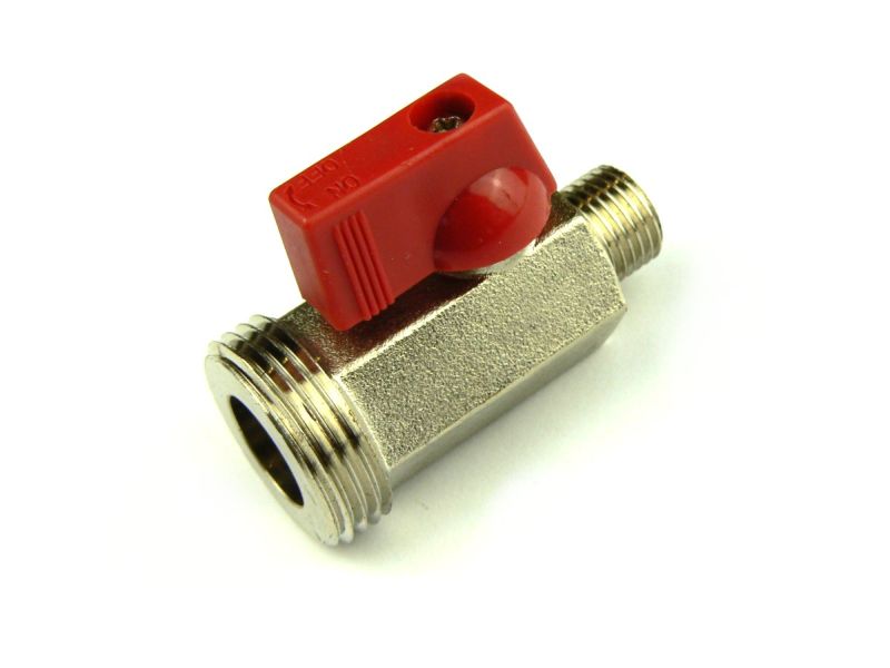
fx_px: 1671
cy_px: 334
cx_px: 445
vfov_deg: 22.6
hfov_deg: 29.8
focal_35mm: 65
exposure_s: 1/160
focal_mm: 10.9
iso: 100
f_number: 5.6
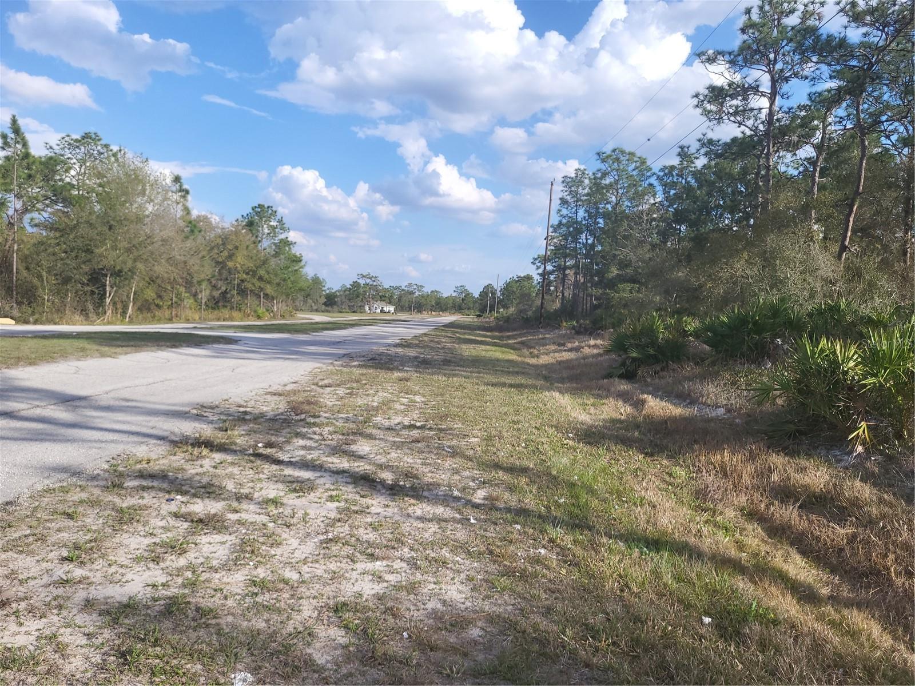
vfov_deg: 53.1
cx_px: 458
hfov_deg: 67.3
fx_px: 687
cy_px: 343
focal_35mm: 26
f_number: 1.8
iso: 40
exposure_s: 1/1809
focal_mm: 5.4
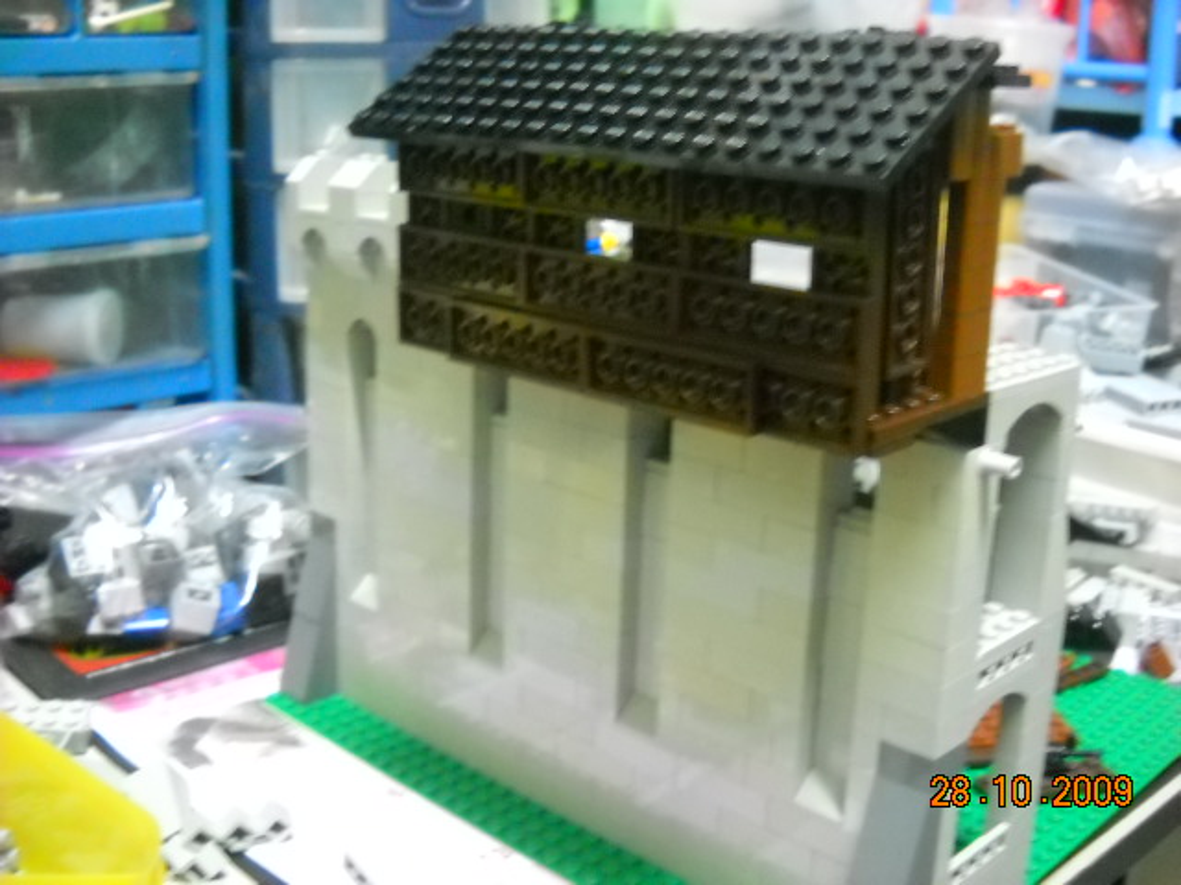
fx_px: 1399
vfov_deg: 35.1
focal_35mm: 41
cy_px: 442
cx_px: 590
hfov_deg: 45.8
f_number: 3.1
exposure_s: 1/3
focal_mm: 6.72
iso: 800
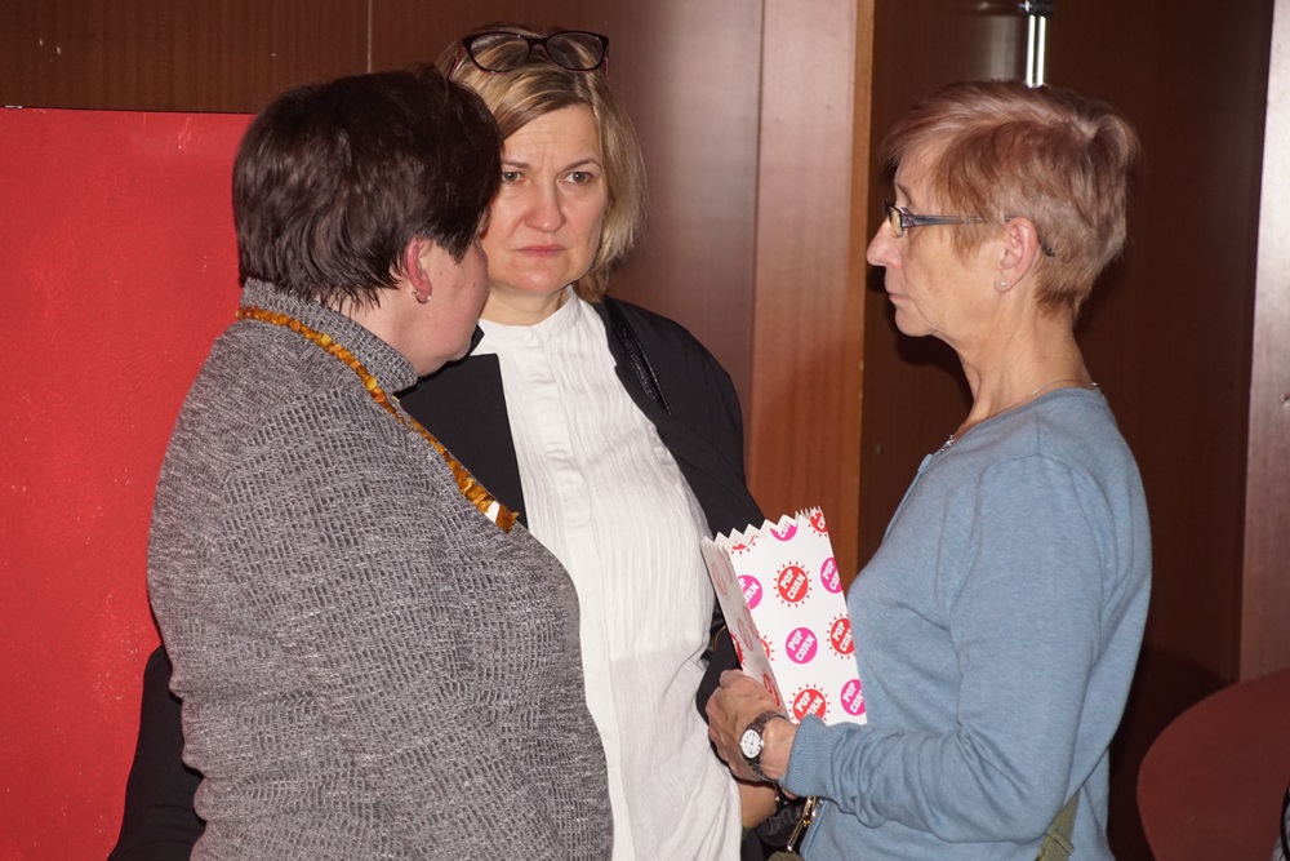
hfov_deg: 13.7
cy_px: 430
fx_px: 5375
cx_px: 645
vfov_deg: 9.2
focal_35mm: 150
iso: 1000
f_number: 5.6
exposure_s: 1/60
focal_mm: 100
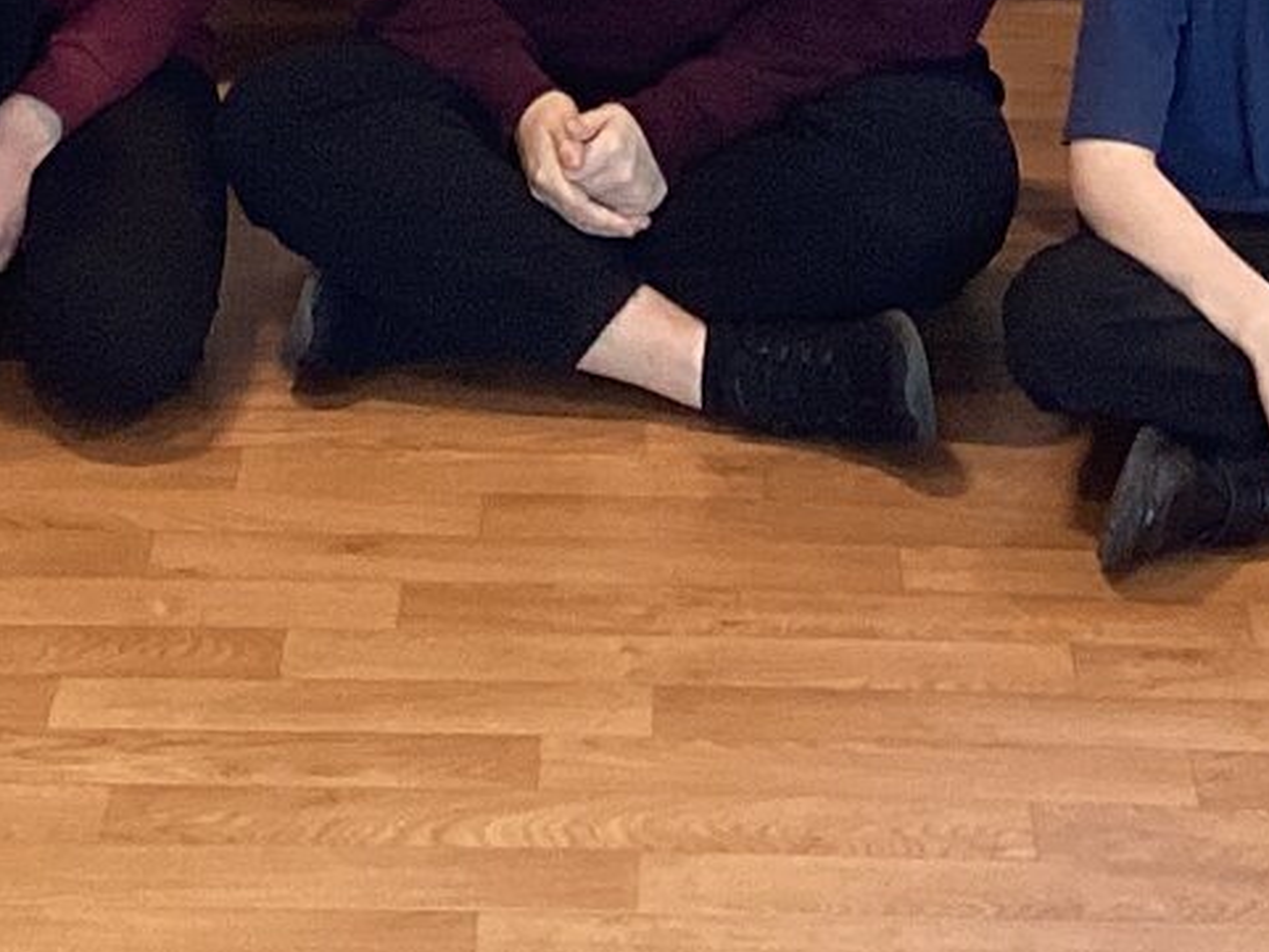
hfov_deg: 14.9
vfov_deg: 10.5
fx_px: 4840
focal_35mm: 132
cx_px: 501
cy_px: -802
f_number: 2.4
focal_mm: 3.3
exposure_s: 1/50
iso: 100
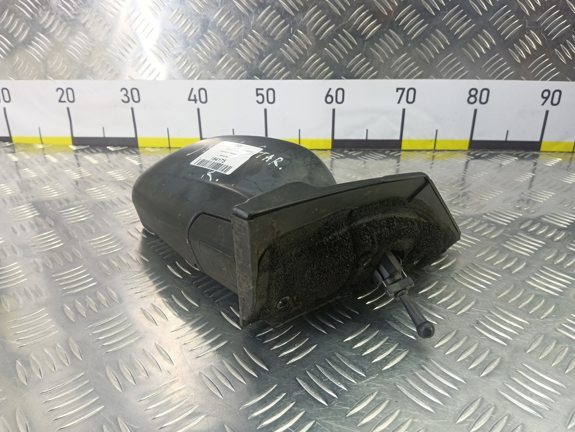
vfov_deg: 58.9
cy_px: 216
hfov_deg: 73.9
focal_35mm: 23
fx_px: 382
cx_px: 288
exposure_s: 1/50
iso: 164
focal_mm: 4.11
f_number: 1.6
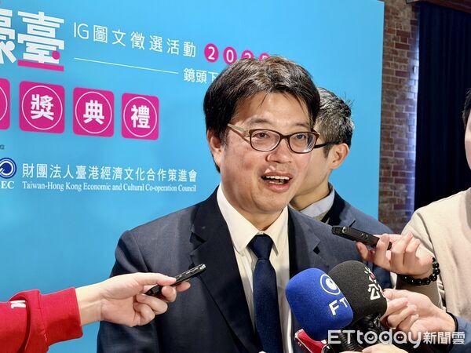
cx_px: 236
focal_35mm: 48
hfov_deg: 39.7
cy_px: 176
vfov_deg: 30.3
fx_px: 653
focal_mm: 6.76
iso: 400
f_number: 1.78
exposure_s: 1/40
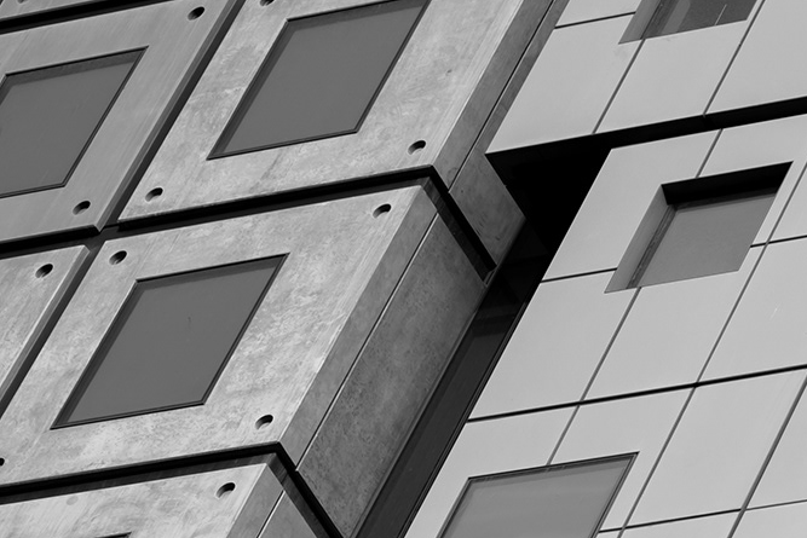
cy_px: -94
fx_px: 8385
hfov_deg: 5.5
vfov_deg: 3.7
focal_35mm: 374
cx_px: 1142
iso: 110
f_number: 8
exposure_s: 1/320
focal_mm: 130
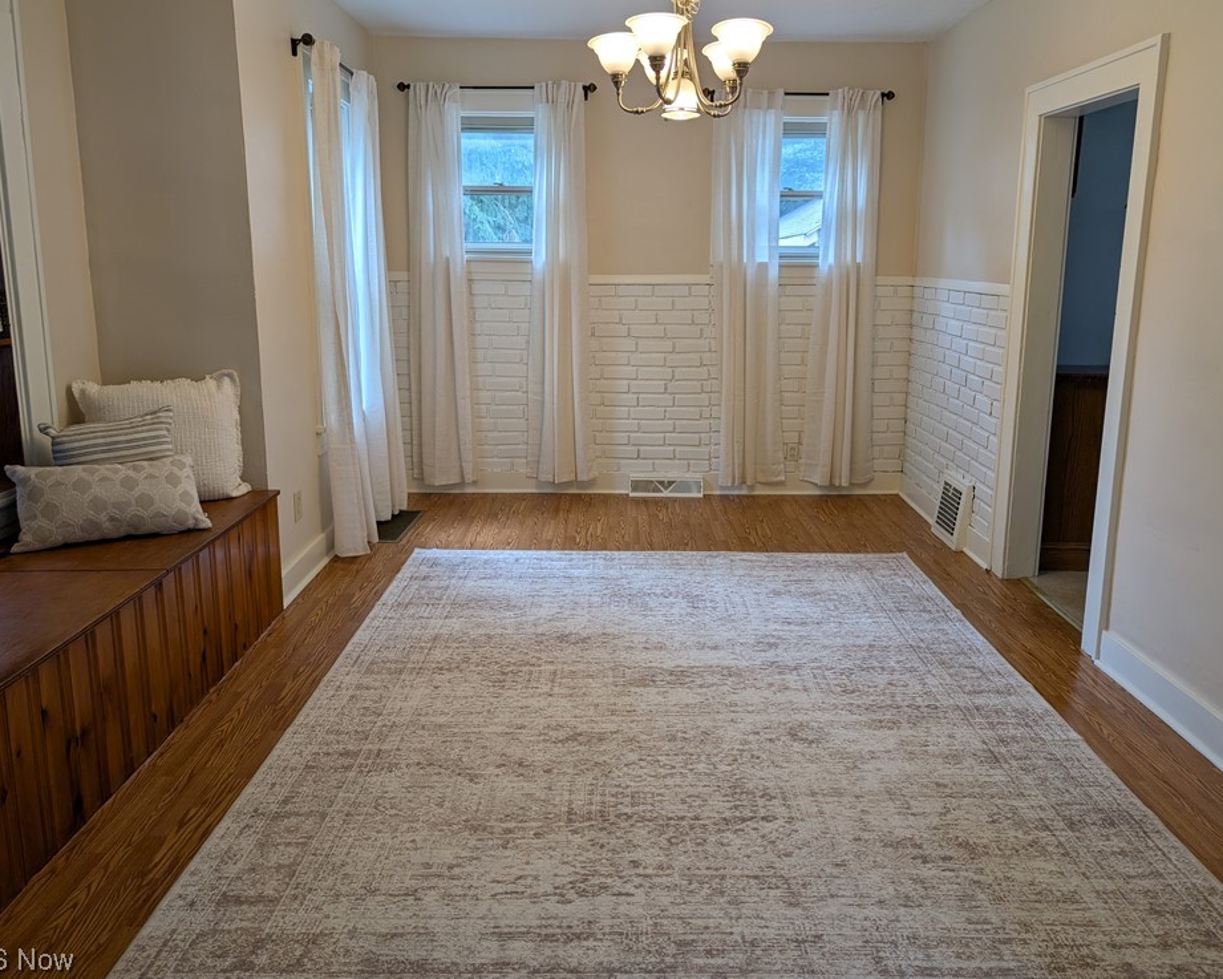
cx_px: 621
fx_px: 941
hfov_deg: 66.0
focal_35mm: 26
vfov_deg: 54.9
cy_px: 480
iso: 39
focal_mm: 6.9
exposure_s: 1/60
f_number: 1.68
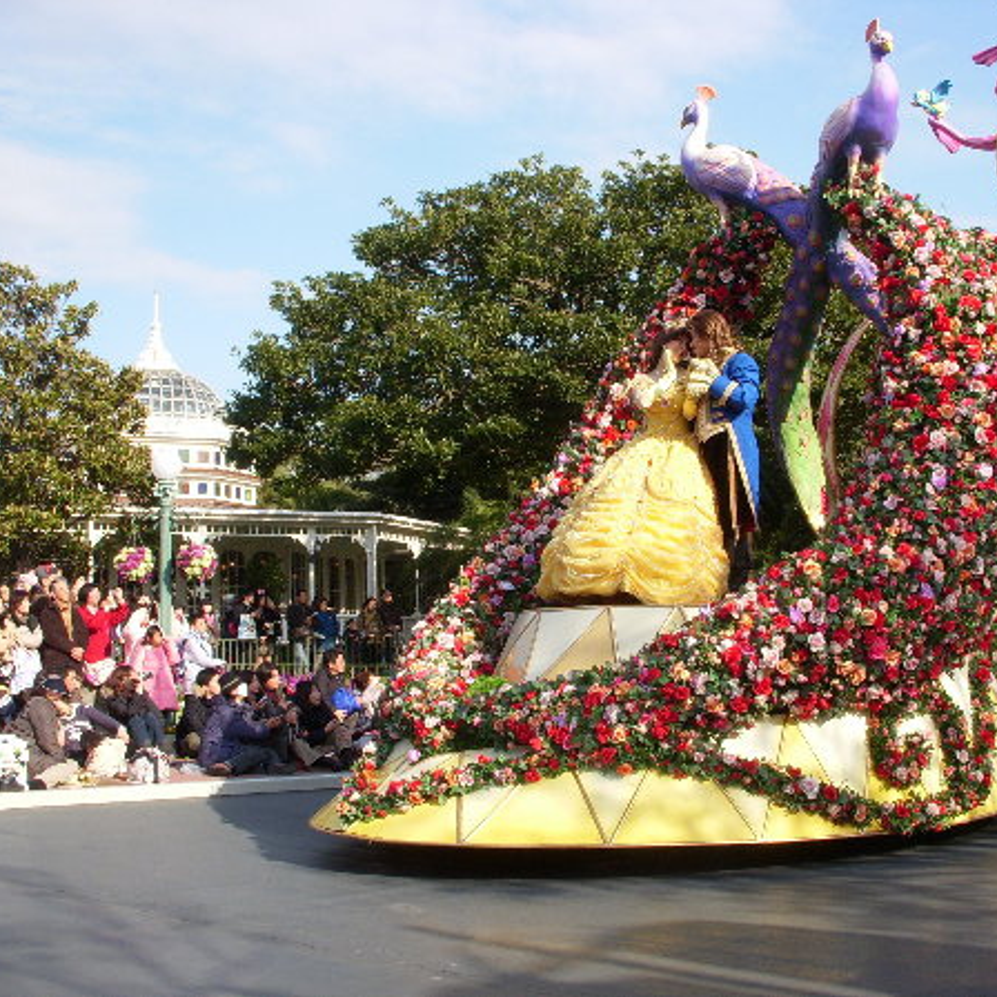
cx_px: 572
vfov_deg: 37.6
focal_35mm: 45
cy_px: 498
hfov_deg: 37.5
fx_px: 1466
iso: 100
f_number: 6.6
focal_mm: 6.3
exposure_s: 1/160
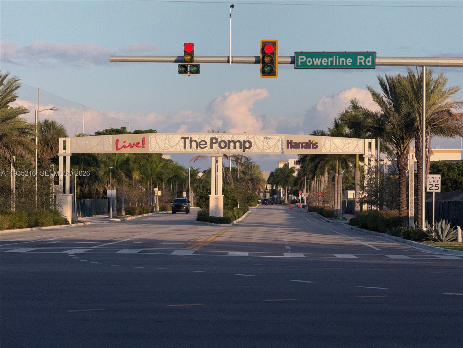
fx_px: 1605
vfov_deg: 12.3
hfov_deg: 16.4
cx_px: 232
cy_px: 174
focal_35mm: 120
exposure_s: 1/2710
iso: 32
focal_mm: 15.66
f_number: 2.8
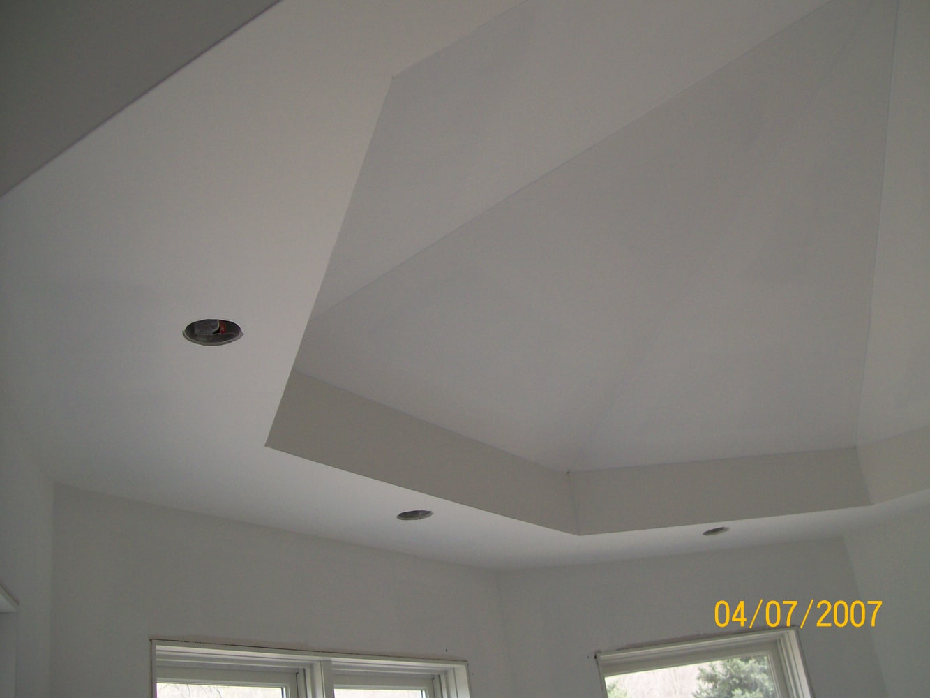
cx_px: 465
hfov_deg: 51.4
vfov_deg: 39.7
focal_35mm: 36
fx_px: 967
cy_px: 349
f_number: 2.7
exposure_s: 1/123
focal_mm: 6
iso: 80
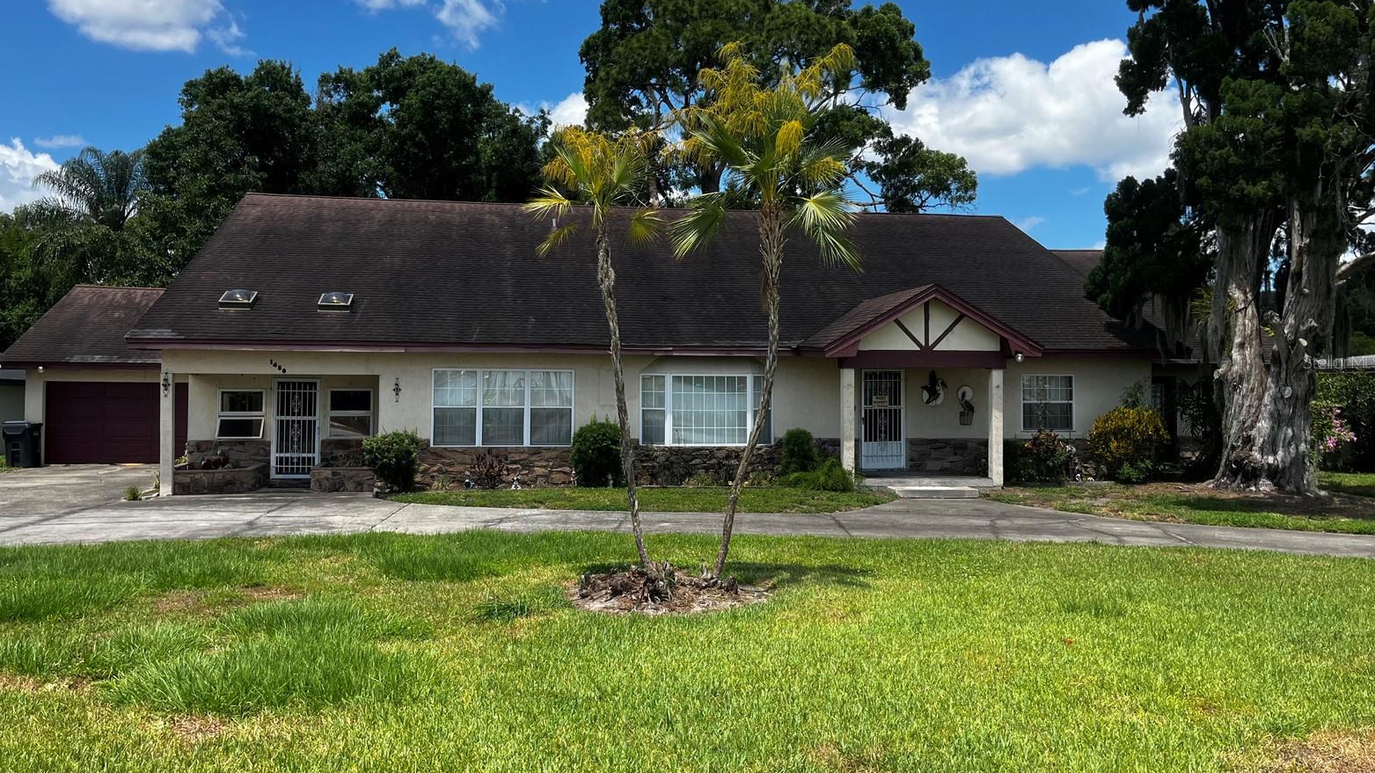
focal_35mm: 29
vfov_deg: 40.2
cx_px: 682
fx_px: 1057
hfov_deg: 66.1
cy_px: 361
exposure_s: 1/2410
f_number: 1.6
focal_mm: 5.1
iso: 50
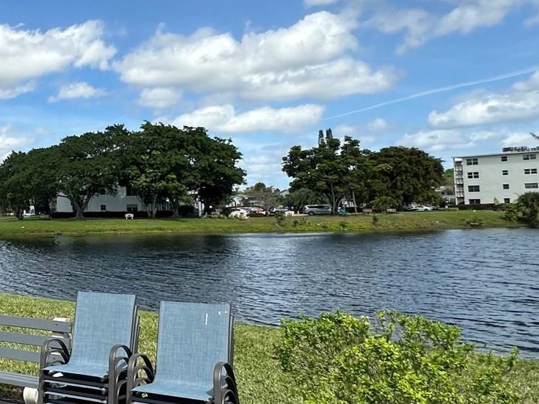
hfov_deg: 39.6
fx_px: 607
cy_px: 180
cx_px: -45
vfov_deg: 36.8
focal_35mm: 39
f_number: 2.2
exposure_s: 1/3125
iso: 40
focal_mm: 2.22
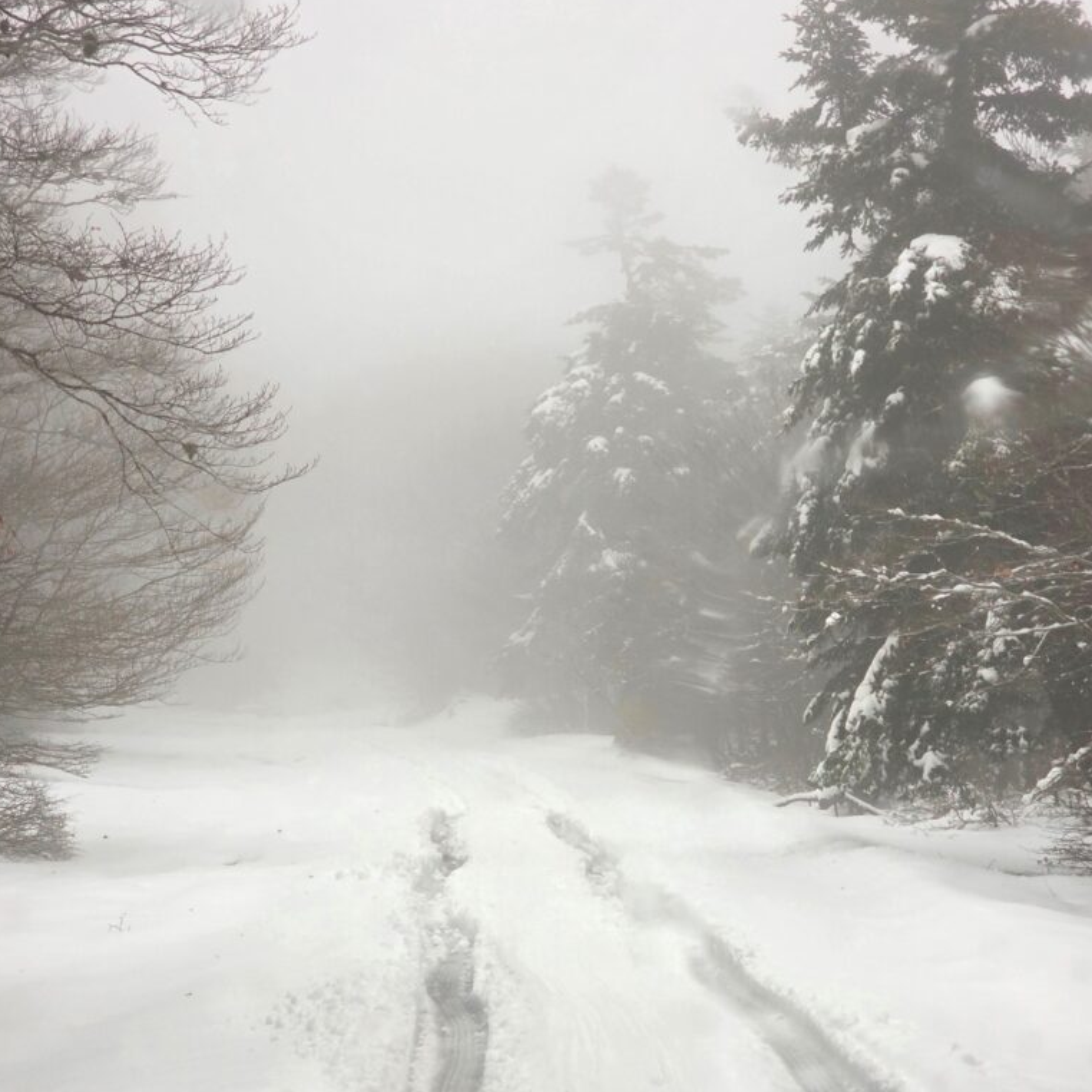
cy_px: 646
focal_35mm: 82
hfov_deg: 21.1
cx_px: 545
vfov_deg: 21.1
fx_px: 2927
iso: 125
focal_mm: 7.9
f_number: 2.4
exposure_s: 1/359
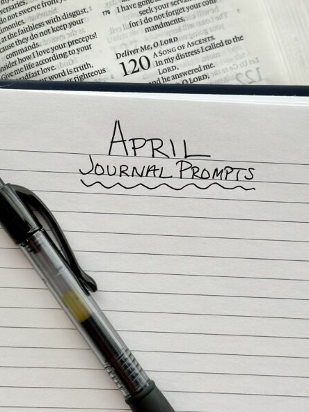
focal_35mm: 83
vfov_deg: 23.6
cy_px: 187
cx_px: 149
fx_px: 988
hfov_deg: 17.8
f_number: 1.78
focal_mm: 6.86
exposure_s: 1/121
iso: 80
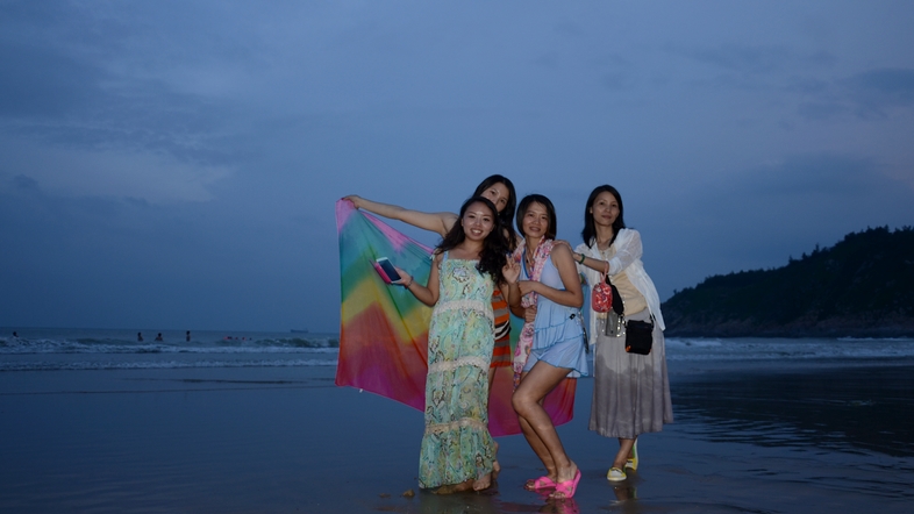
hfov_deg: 58.7
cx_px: 456
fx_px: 813
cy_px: 234
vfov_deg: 35.1
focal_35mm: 34
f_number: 3.8
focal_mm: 21
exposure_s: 1/40
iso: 250
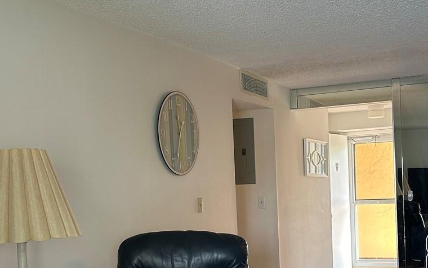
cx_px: 265
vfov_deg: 22.0
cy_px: 225
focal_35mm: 58
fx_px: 677
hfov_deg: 34.9
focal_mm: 5.7
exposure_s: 1/60
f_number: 1.5
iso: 80
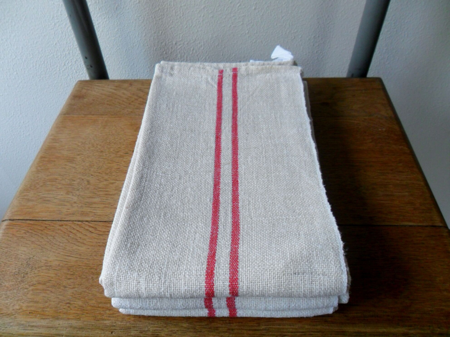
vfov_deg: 51.4
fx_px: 351
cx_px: 225
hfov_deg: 65.3
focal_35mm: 27
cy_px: 168
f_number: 3.5
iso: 200
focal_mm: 4.9
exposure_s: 1/30
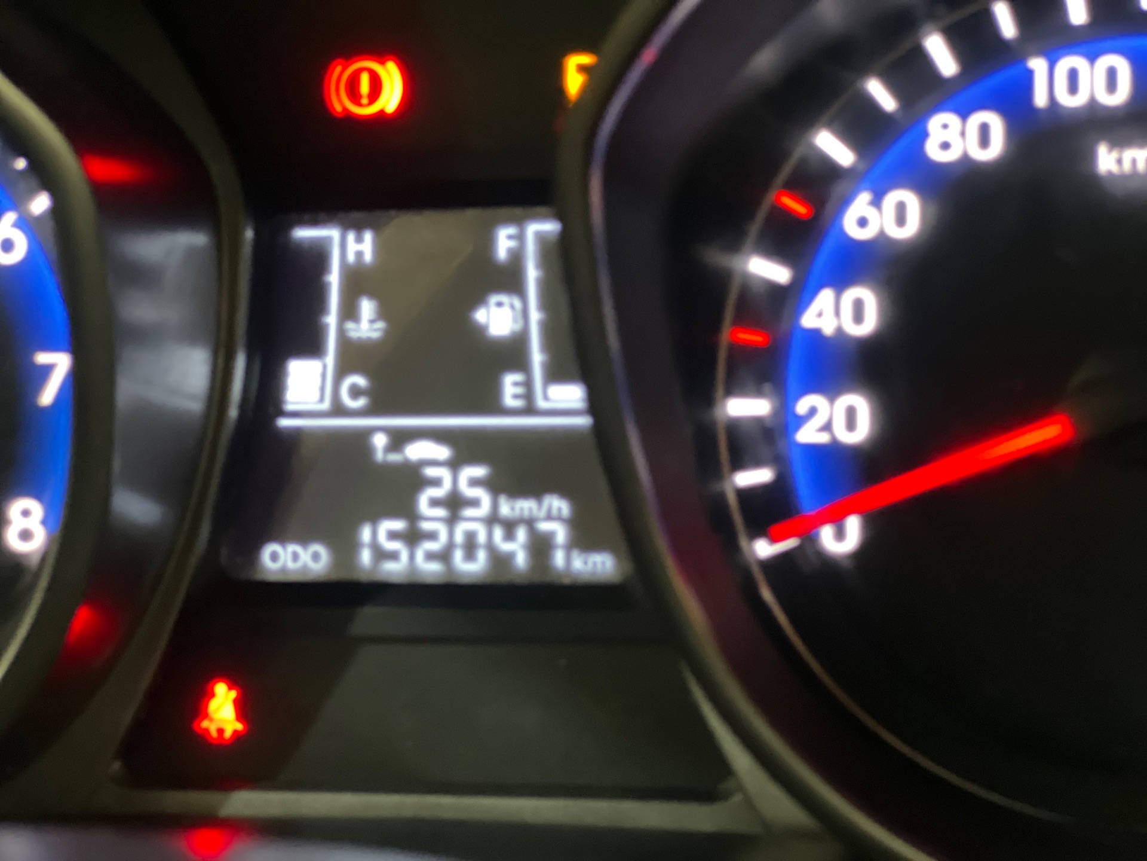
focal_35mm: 77
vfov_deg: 19.1
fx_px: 2551
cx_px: 574
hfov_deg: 25.3
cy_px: 430
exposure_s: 1/15
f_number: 2.8
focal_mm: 9
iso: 640
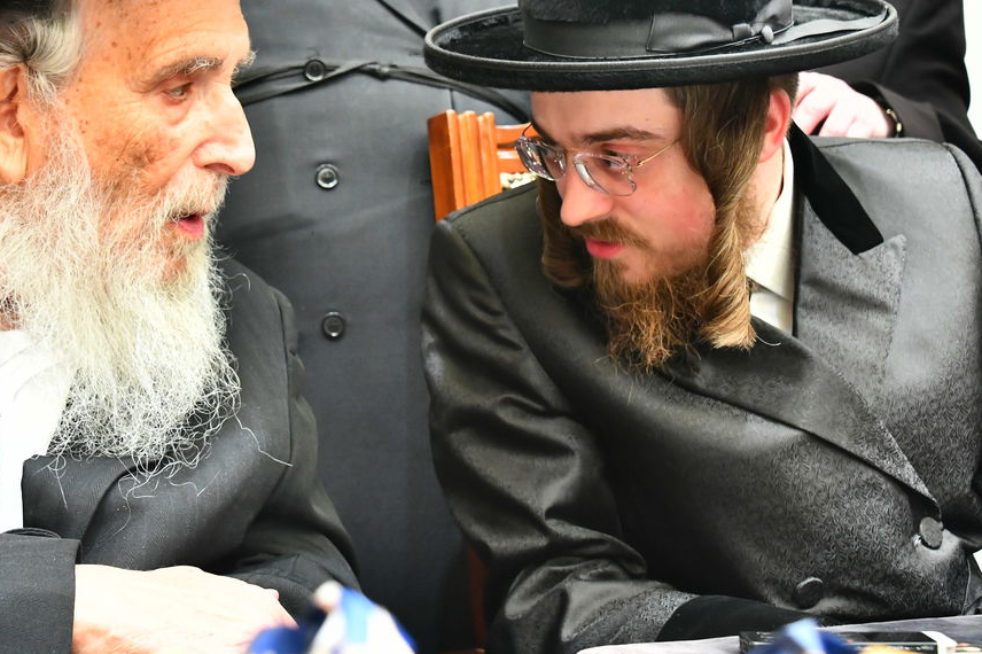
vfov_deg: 18.8
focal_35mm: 72
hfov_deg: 27.9
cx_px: 329
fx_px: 1963
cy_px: 150
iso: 2500
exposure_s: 1/100
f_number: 5.6
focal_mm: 44
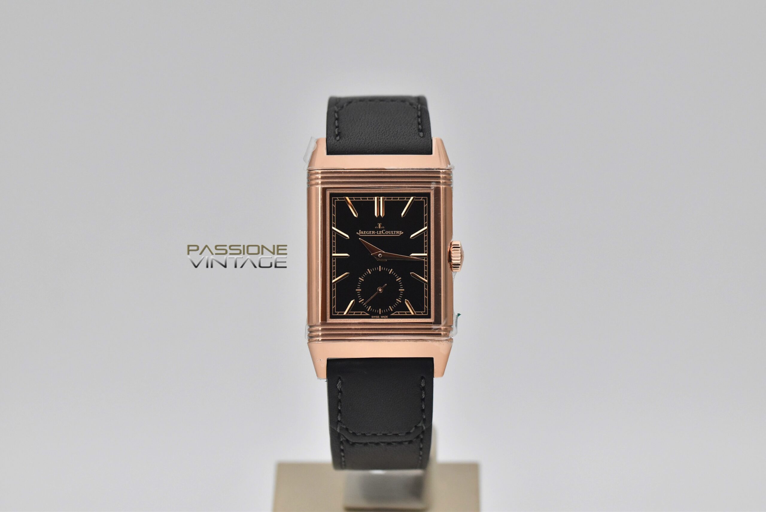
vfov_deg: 10.2
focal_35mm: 135
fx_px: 2875
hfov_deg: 15.2
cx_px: 383
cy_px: 256
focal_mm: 90
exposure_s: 1/640
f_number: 6.3
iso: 1600
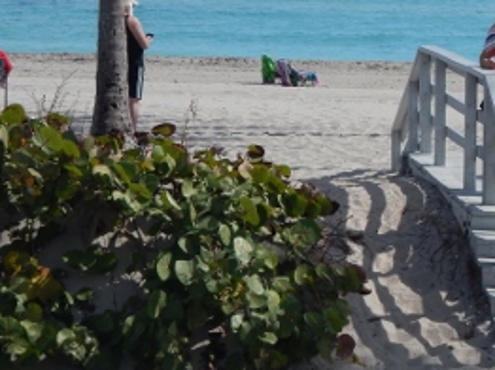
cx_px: 404
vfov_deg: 9.9
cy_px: 29
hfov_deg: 13.2
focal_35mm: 149
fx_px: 2129
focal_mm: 13.9
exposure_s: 1/1250
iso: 125
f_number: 4.4
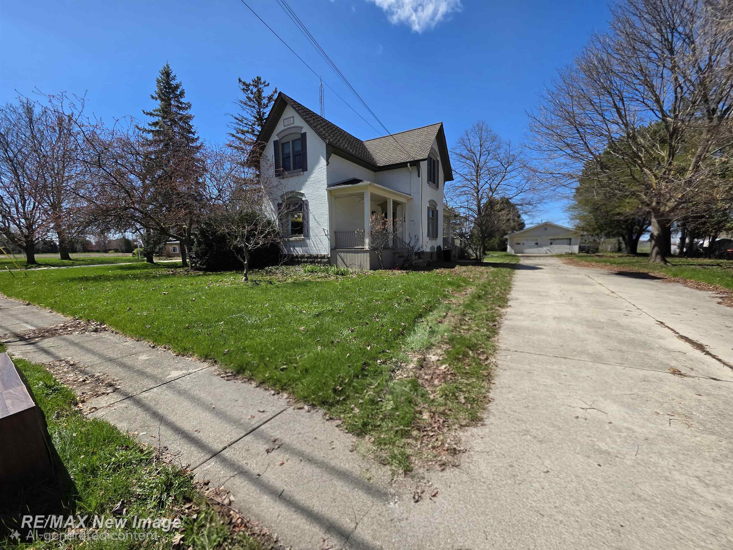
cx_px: 366
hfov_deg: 106.2
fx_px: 275
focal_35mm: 13
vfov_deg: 89.9
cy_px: 275
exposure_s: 1/2000
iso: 40
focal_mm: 2.2
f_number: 1.9
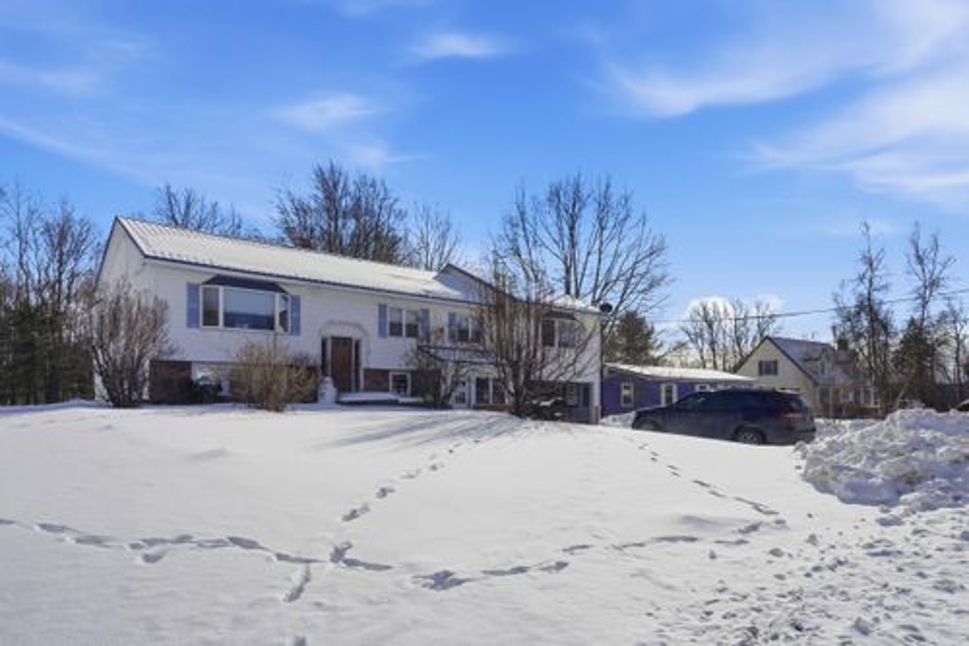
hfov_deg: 81.2
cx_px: 484
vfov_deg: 59.5
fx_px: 565
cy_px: 323
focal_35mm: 21
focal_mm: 14
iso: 100
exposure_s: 1/4000
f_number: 11
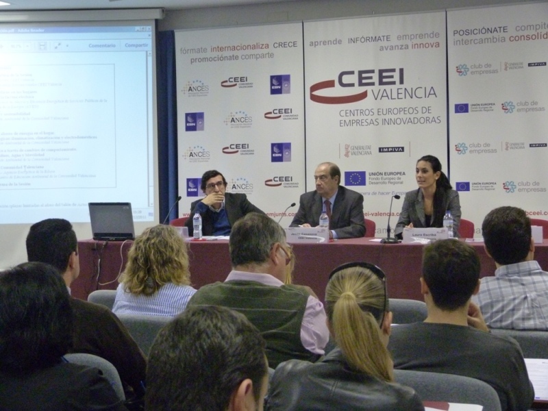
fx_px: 1108
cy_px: 206
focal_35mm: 70
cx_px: 274
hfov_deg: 27.8
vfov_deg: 21.0
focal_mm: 12.6
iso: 800
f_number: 3.3
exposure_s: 1/40
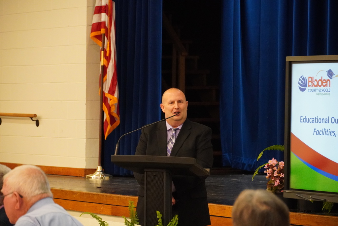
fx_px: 1521
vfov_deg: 8.5
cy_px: 113
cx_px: 169
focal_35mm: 162
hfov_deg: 12.7
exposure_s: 1/125
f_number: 5.6
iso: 6400
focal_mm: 108
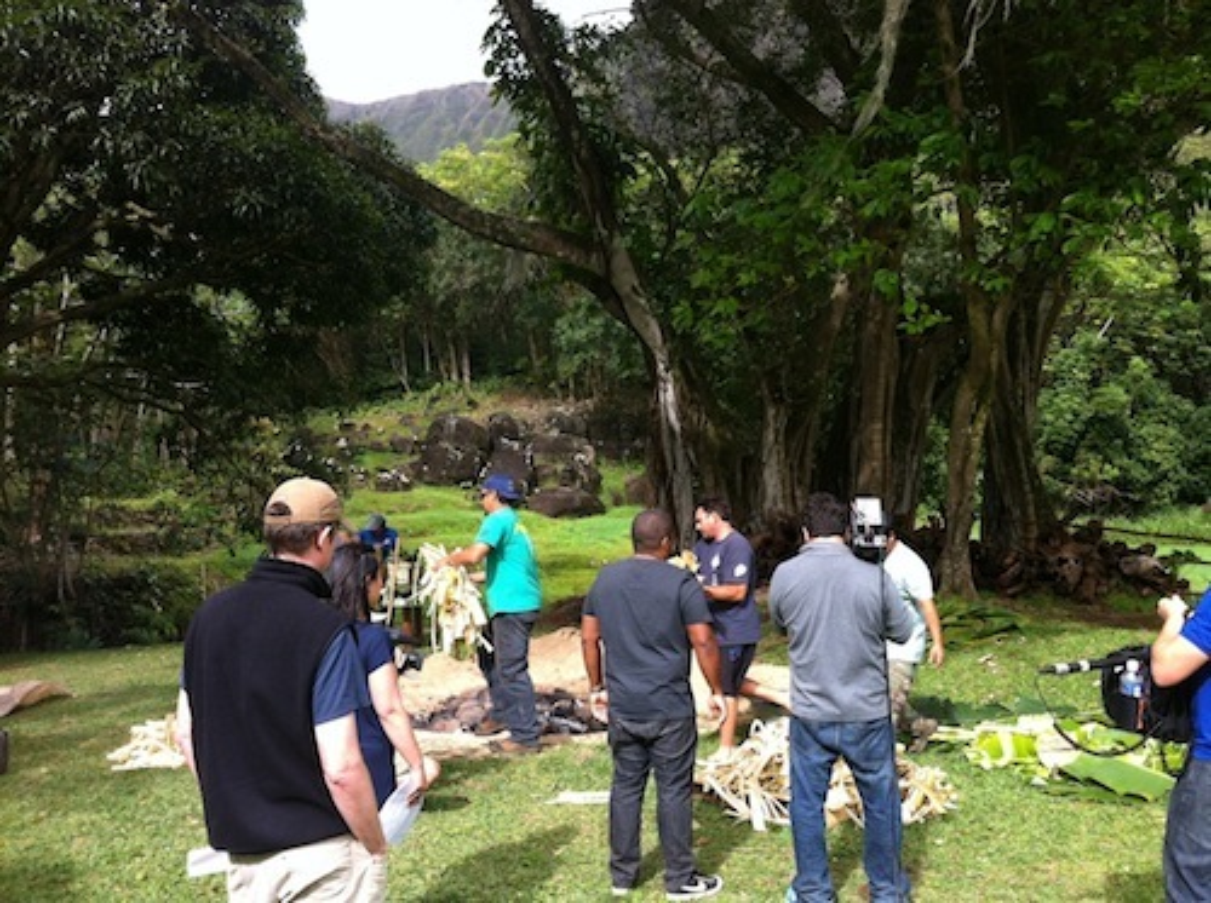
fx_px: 1222
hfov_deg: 52.7
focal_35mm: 35
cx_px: 606
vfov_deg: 40.6
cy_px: 452
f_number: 2.8
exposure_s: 1/202
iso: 80
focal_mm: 3.85
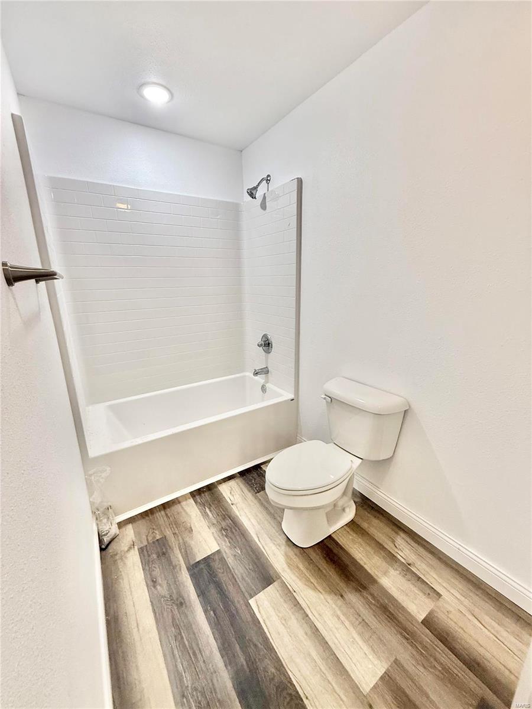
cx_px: 266
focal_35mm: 14
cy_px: 354
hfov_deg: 85.7
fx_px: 287
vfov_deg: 102.1
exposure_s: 1/120
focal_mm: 2.22
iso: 160
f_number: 2.2
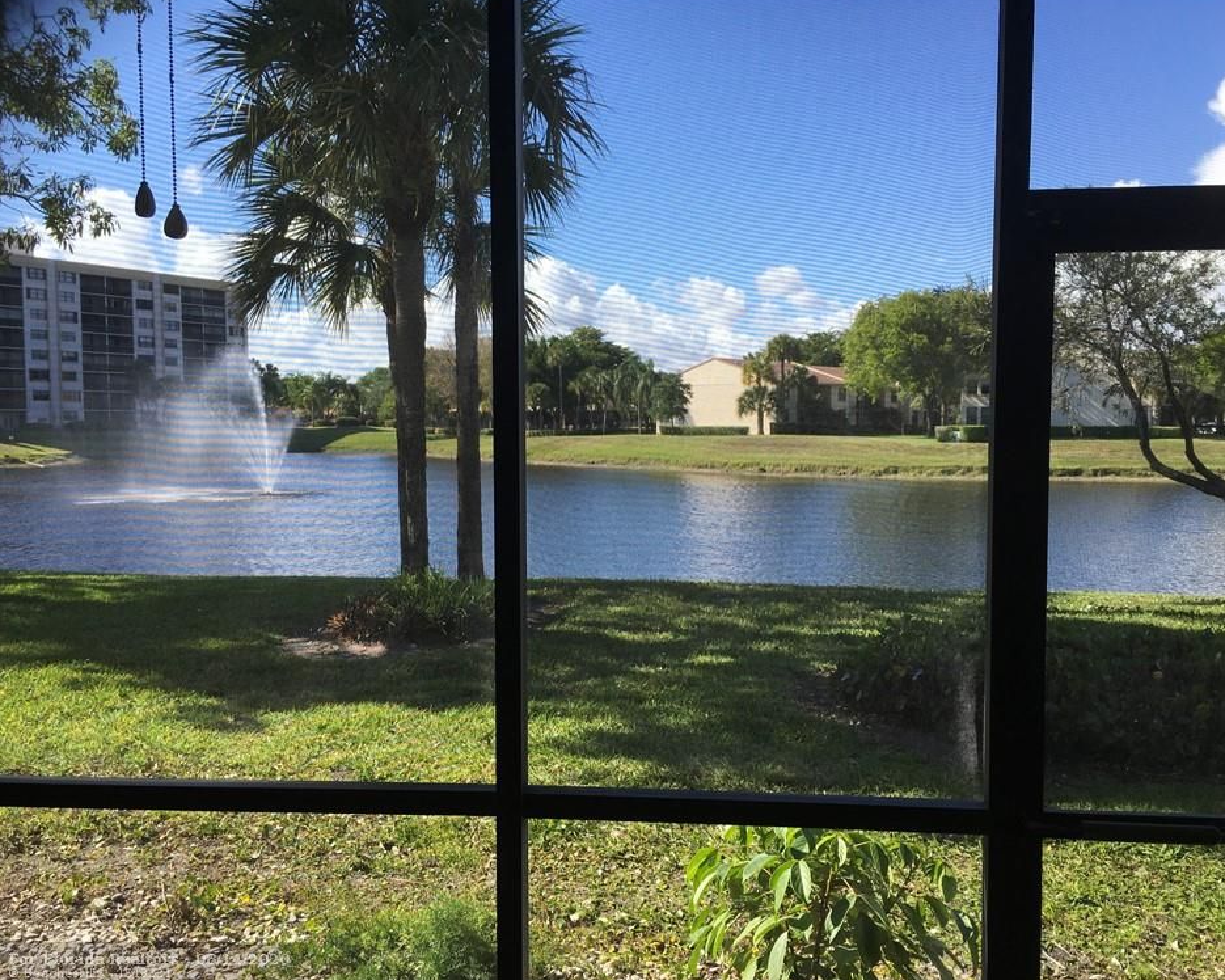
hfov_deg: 57.2
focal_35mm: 31
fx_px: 1124
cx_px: 607
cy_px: 491
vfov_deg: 47.1
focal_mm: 4.15
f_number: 2.2
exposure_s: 1/818
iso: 25
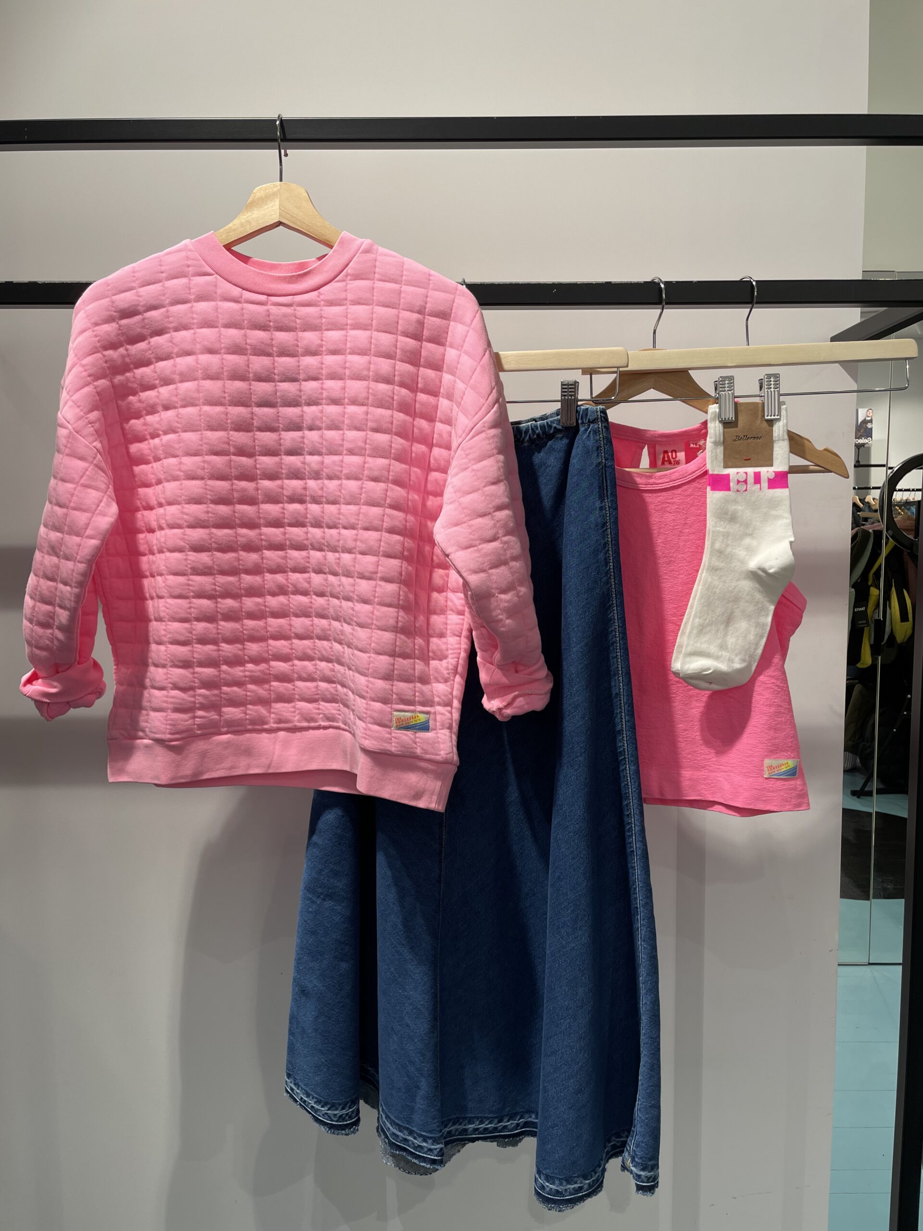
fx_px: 924
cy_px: 616
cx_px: 462
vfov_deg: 67.3
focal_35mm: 26
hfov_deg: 53.1
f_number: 1.6
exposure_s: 1/100
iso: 32
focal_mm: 4.2
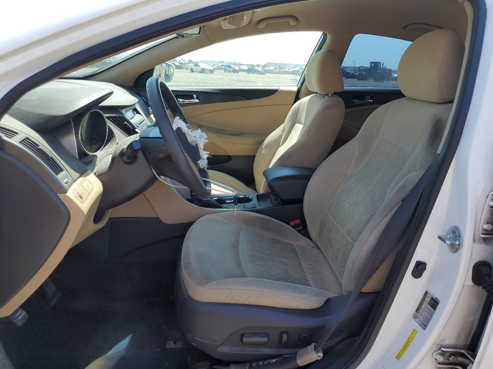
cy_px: 184
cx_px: 246
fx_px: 370
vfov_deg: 53.1
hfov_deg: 67.3
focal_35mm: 26
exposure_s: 1/909
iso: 50
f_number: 1.5
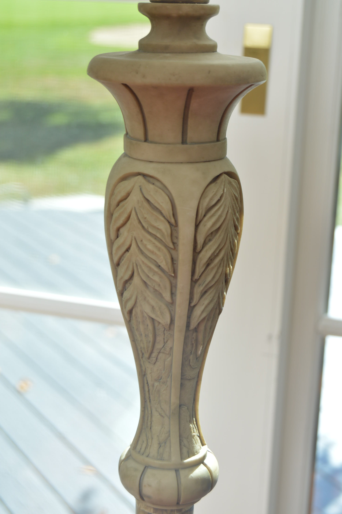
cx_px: 171
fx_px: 1028
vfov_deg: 28.1
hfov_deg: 18.9
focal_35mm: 72
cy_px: 257
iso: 200
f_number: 7.1
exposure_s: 1/100
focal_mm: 48
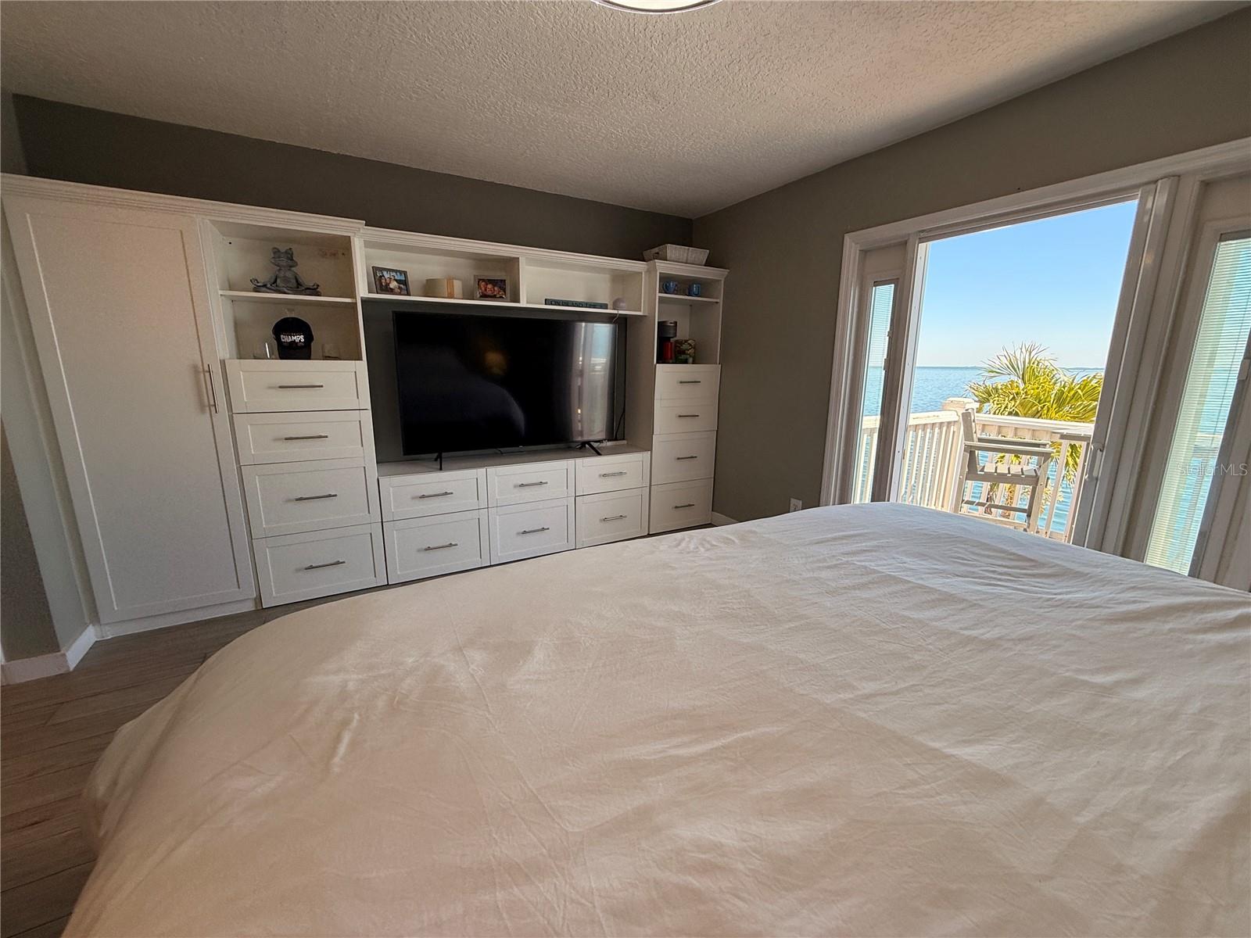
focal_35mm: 14
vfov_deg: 85.7
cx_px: 626
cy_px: 469
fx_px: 506
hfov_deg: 102.1
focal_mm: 2.22
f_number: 2.2
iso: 64
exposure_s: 1/315
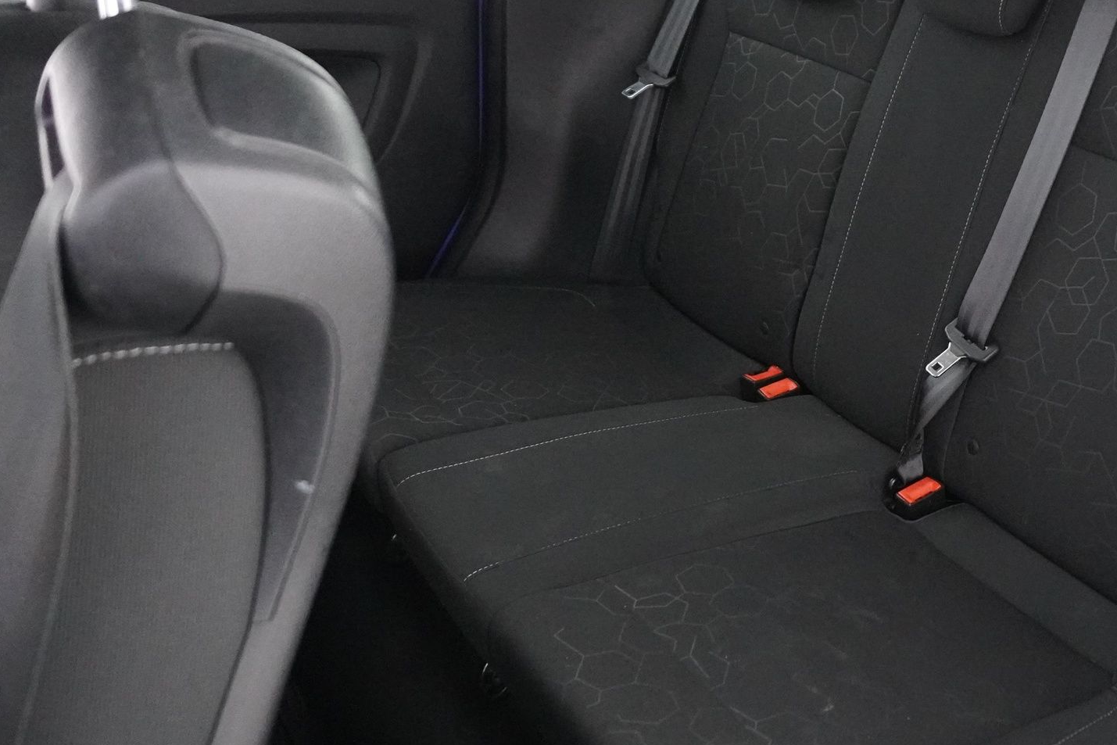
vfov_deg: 31.8
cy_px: 300
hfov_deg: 44.3
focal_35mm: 42
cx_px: 886
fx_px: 1303
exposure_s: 1/50
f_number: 3.5
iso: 6400
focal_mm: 16
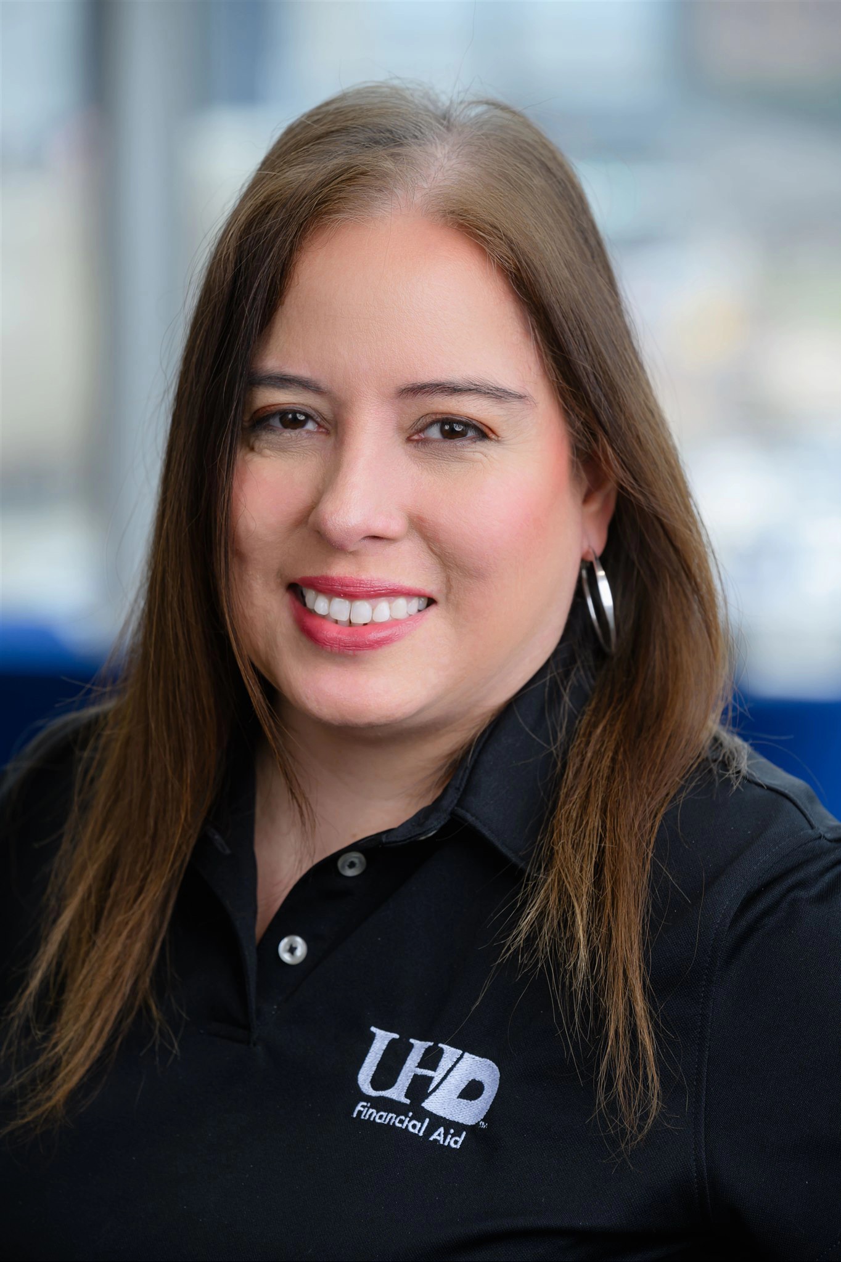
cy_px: 631
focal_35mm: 180
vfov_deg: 11.4
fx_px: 6311
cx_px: 420
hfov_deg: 7.6
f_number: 5
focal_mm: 180
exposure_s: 1/125
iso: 250
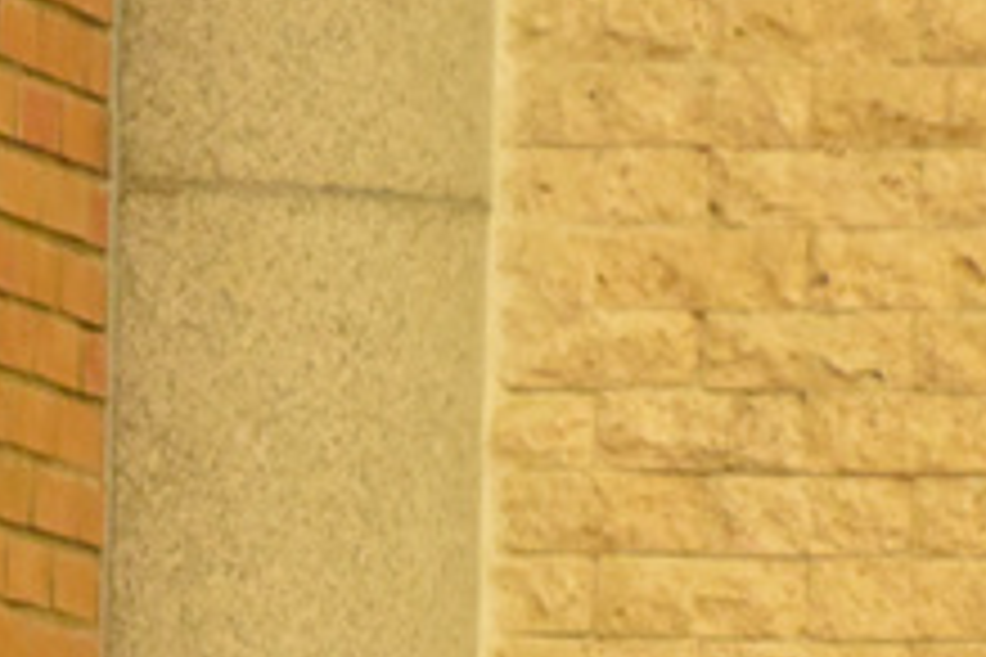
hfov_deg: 2.2
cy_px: 1071
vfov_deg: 1.5
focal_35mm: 941
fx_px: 25780
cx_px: -234
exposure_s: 1/60
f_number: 6
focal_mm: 135
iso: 3600
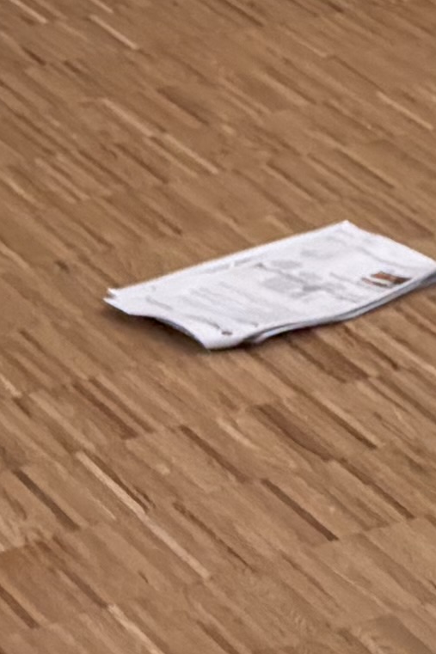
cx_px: 1483
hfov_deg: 6.1
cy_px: -883
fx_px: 3689
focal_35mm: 203
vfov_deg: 9.2
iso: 50
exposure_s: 1/304
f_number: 1.6
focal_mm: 5.96
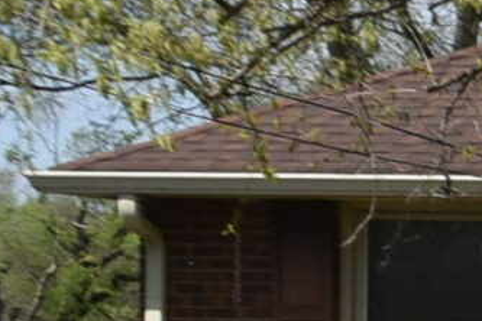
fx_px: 3401
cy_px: 475
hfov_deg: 7.1
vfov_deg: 5.4
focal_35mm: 254
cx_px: 1515
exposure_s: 1/250
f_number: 8
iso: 125
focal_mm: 22
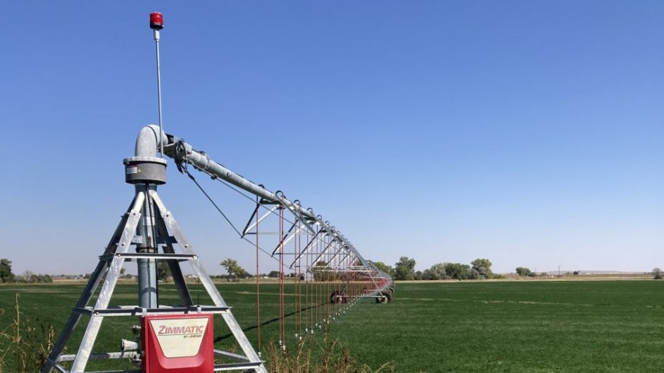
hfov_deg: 49.4
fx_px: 722
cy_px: 334
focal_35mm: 41
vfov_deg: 27.9
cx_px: 332
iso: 20
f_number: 1.8
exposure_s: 1/2404
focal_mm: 3.99
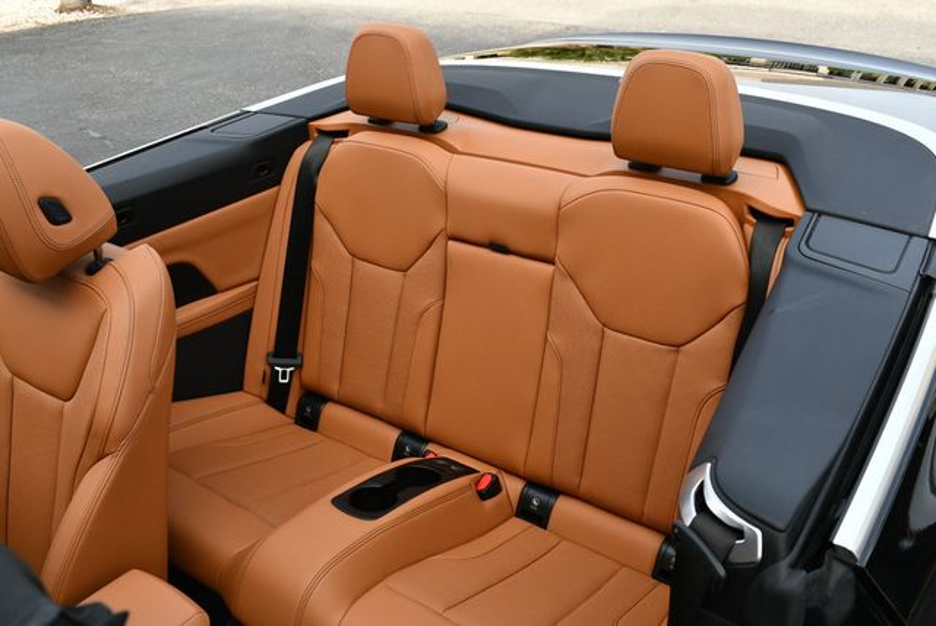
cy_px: 313
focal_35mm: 36
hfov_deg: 53.1
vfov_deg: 36.9
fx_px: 937
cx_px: 468
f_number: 5.6
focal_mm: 18
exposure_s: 1/125
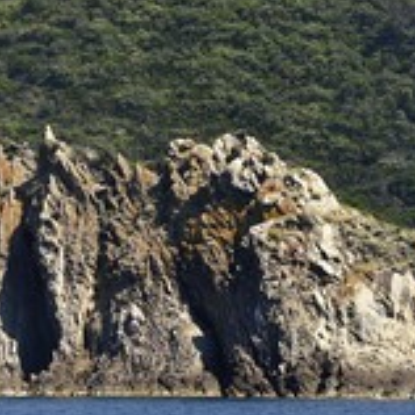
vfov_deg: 3.9
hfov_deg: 3.9
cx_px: -91
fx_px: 6131
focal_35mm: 452
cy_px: 181
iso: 200
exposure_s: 1/400
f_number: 9
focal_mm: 200
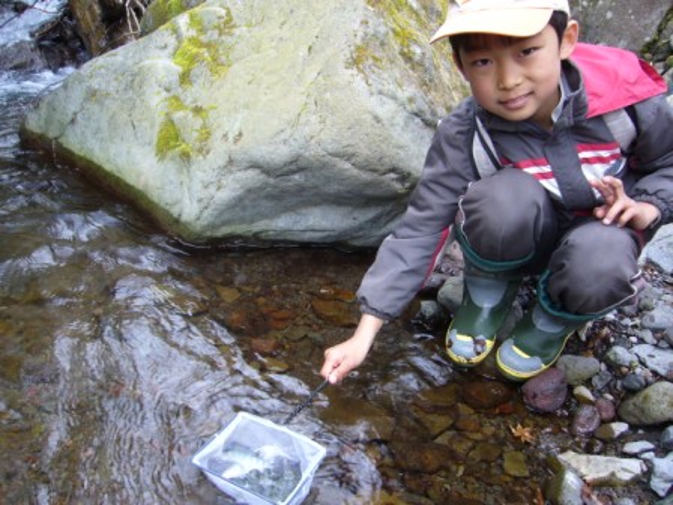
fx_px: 680
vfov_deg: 40.7
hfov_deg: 52.6
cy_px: 252
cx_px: 336
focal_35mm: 35
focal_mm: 5.8
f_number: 2.8
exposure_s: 1/50
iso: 80
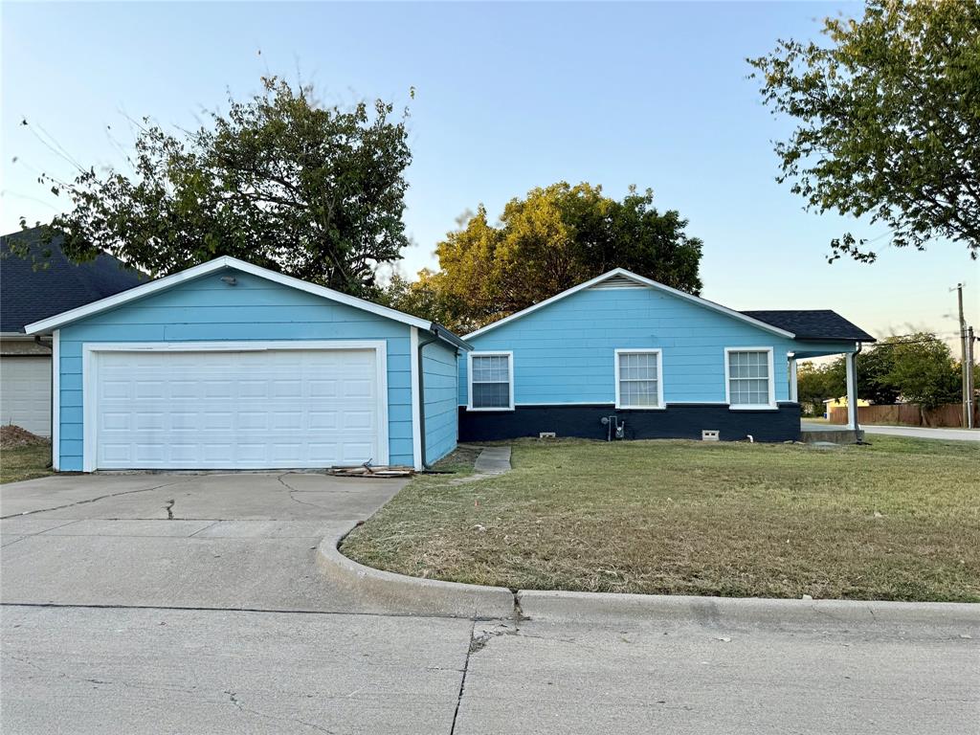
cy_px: 368
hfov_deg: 71.6
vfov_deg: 56.8
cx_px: 490
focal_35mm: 24
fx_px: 679
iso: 80
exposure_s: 1/805
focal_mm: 6.76
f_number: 1.78
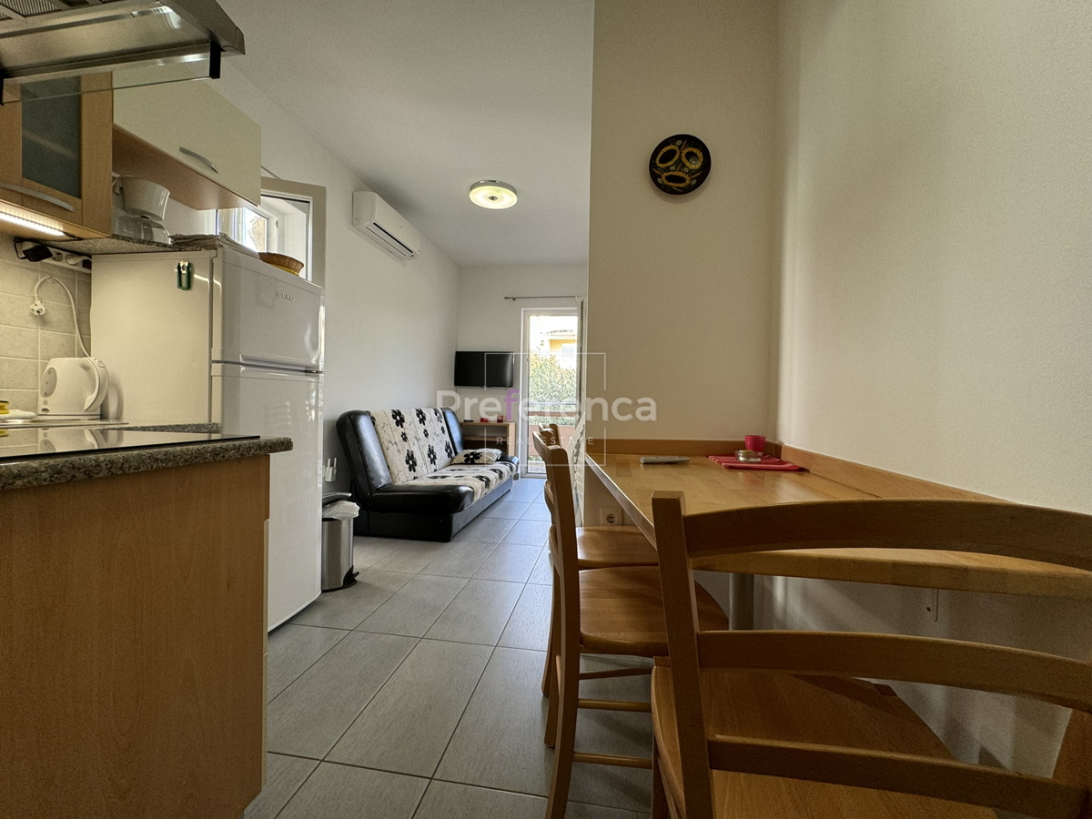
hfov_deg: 102.1
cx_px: 546
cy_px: 410
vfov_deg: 85.7
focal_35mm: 14
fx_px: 442
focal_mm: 2.22
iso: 125
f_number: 2.2
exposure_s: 1/100
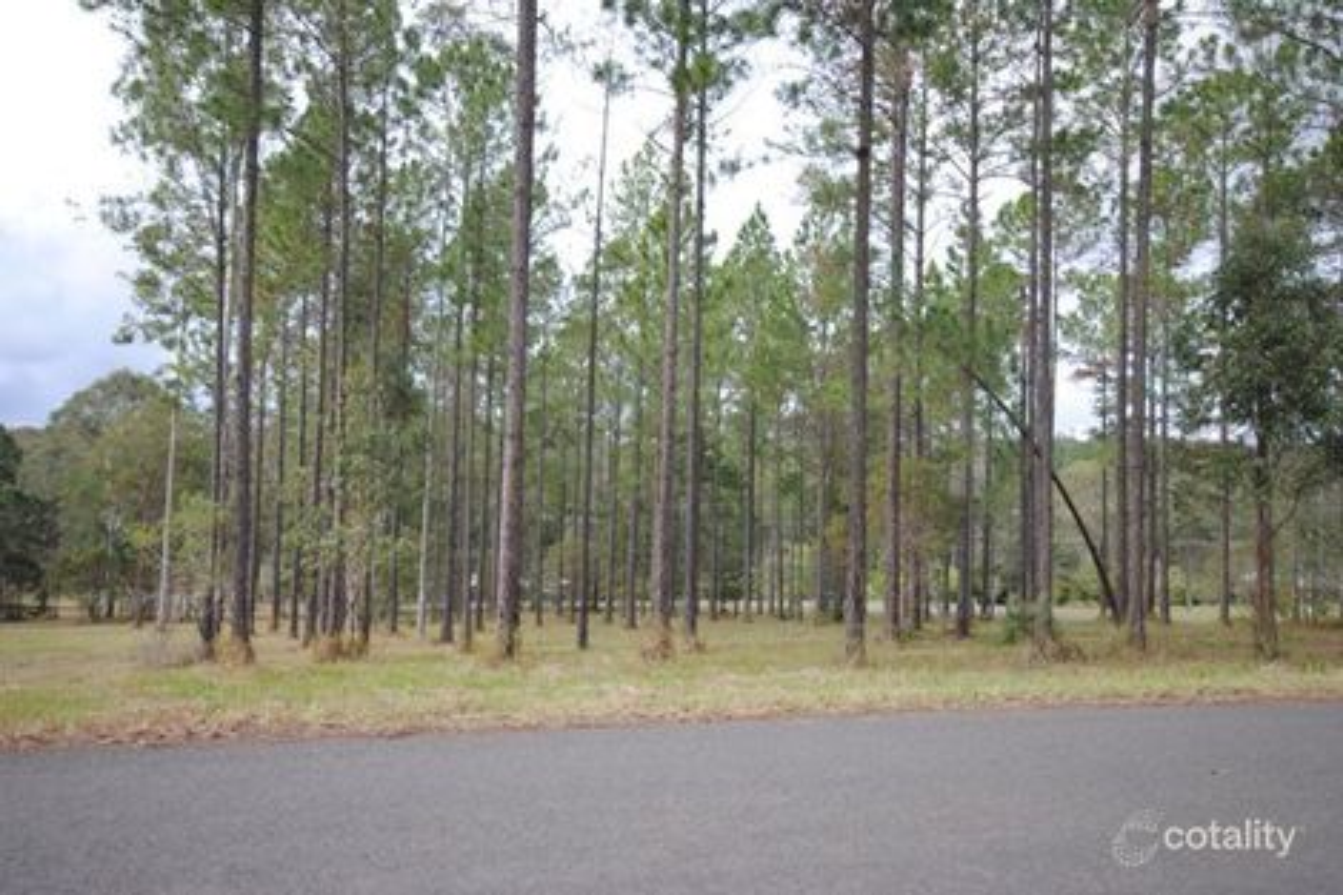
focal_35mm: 30
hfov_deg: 61.9
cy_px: 448
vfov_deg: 43.6
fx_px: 1119
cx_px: 672
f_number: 5.6
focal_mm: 20
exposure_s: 1/125
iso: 100
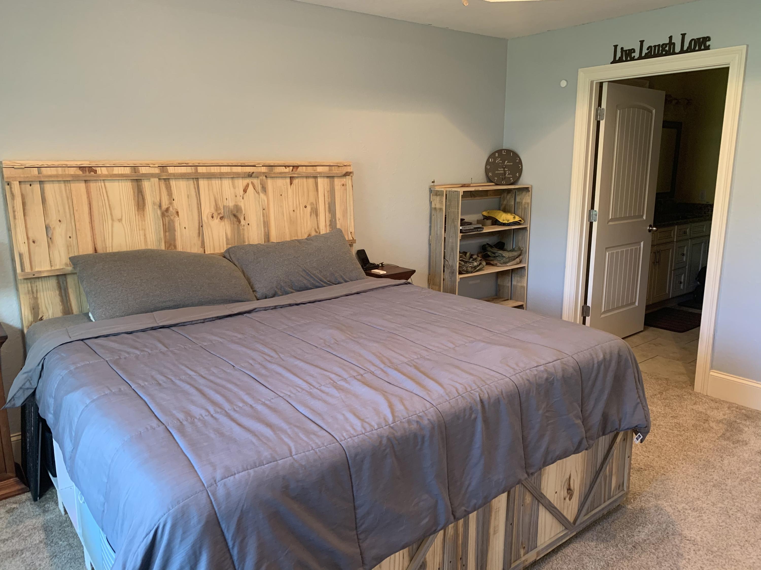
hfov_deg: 67.3
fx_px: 572
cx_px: 380
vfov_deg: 53.1
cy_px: 285
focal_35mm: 26
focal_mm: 4.25
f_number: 1.8
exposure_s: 1/60
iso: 250
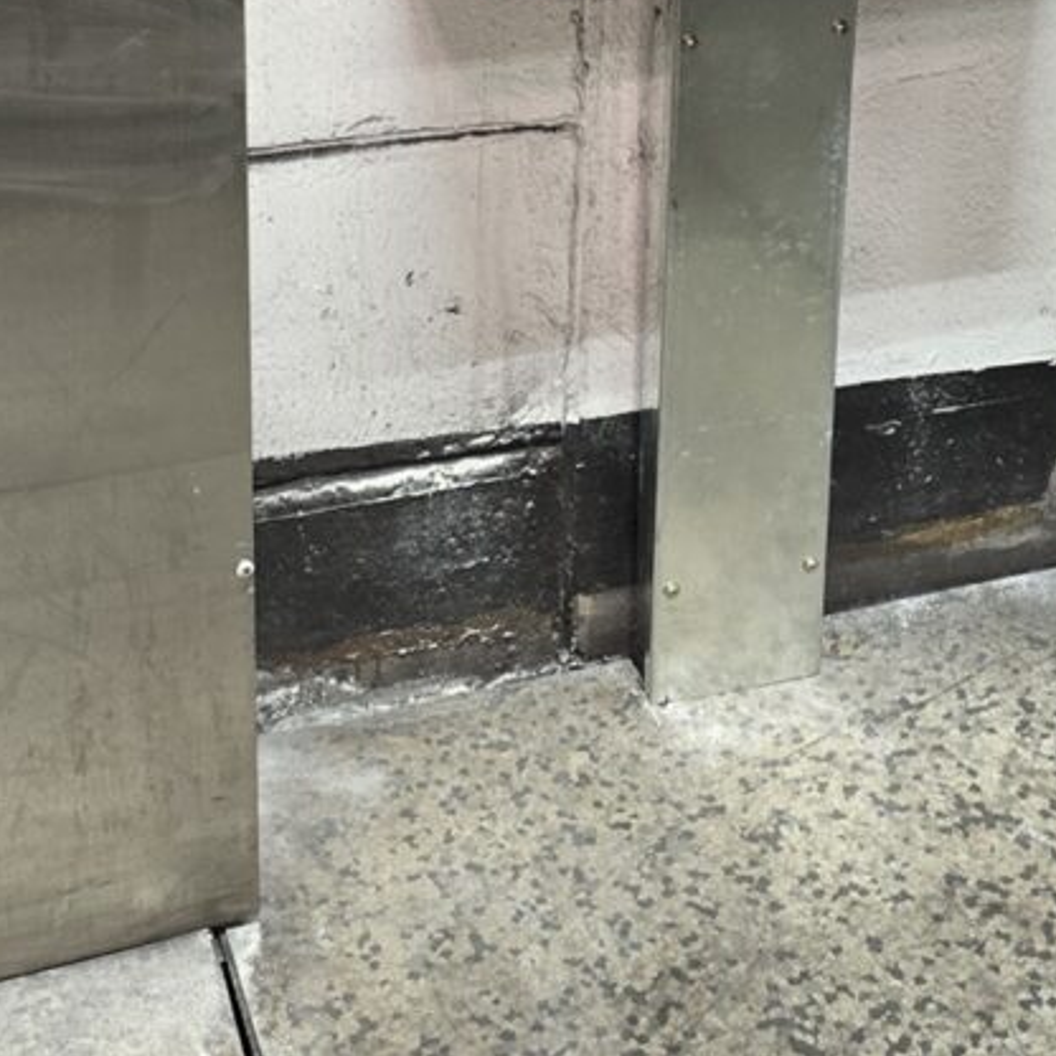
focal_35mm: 50
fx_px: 1726
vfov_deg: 31.1
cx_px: 840
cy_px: -36
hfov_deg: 33.1
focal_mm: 6.3
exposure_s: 1/17.2
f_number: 1.7
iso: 160
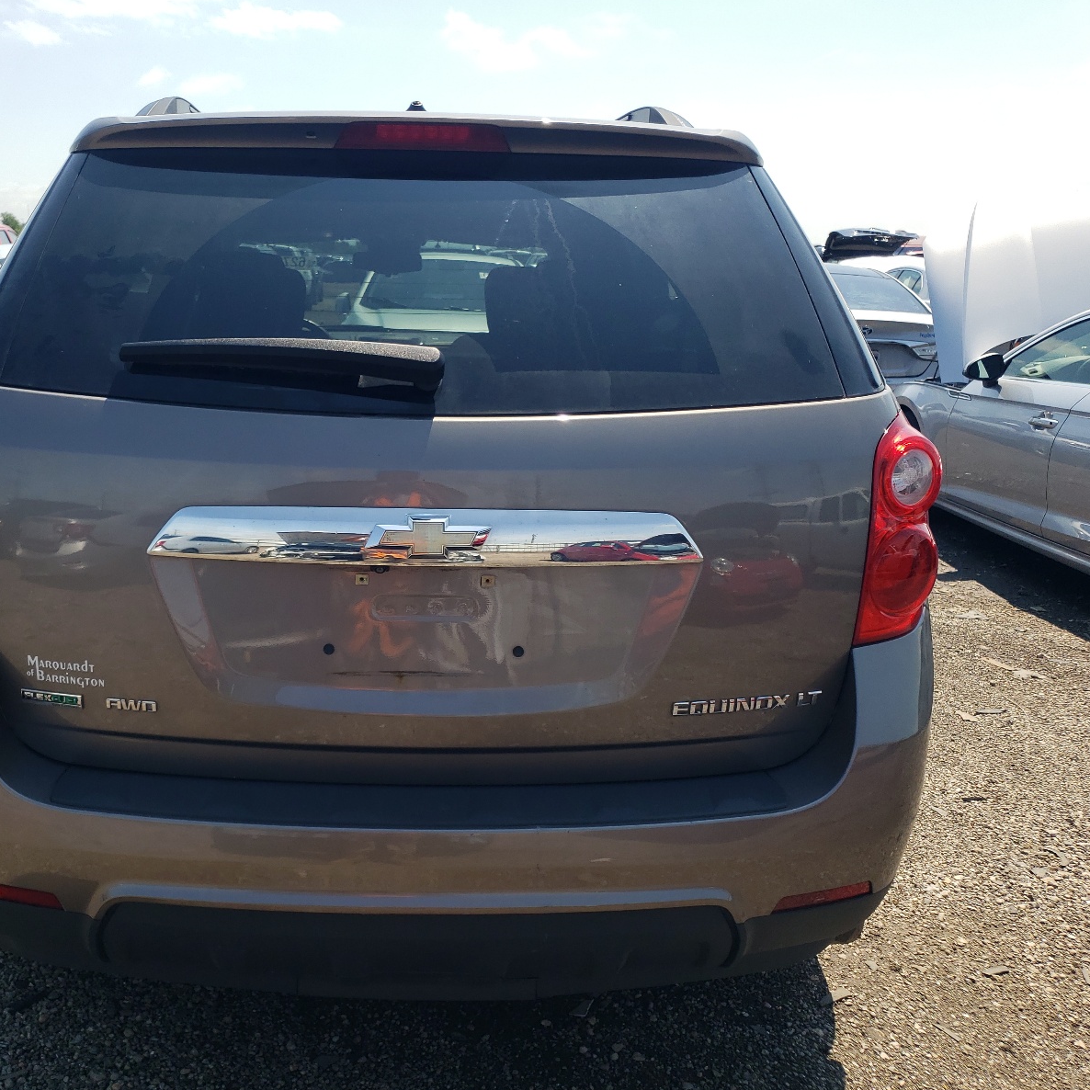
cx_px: 395
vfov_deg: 52.5
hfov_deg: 51.9
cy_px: 547
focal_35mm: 31
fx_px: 1104
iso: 50
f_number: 1.5
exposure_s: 1/2000
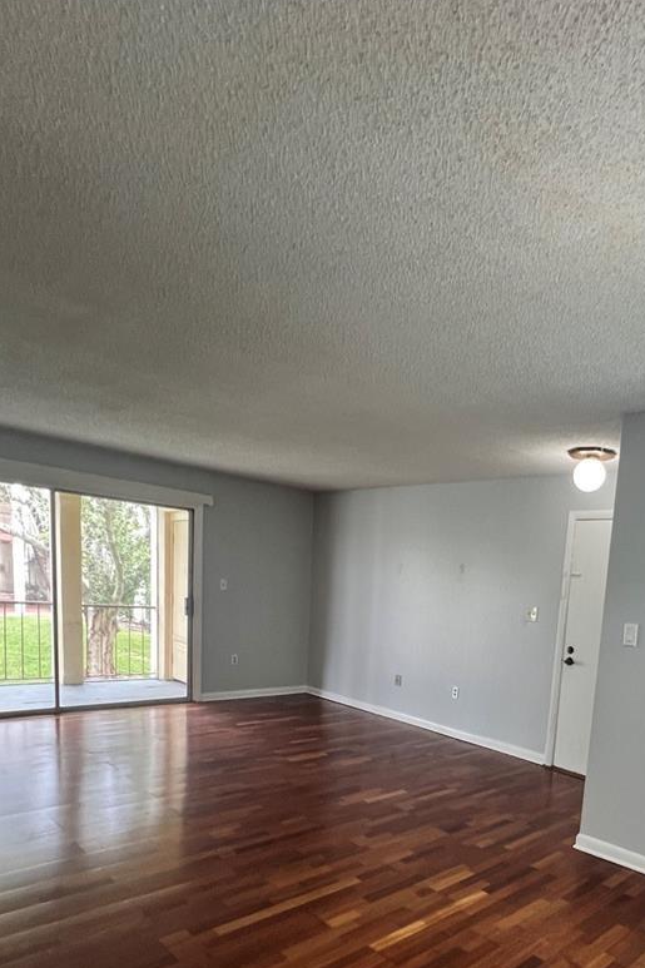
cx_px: 482
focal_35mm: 21
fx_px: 565
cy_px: 674
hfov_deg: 56.6
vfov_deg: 77.6
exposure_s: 1/120
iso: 250
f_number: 1.8
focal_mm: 1.57
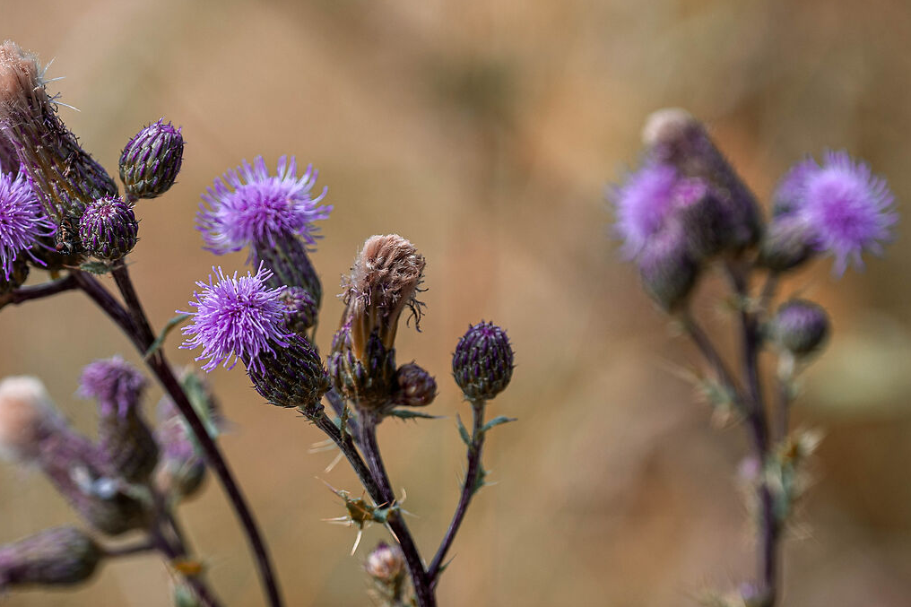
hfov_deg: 8.3
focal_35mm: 248
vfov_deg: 5.5
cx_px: 403
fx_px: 6274
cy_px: 357
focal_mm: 105
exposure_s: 1/500
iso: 64
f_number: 4
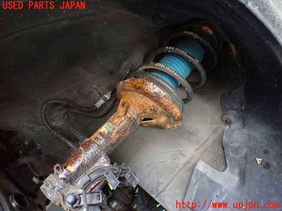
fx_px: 244
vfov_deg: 46.8
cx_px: 141
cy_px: 106
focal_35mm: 30
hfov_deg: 60.0
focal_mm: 5.4
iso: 800
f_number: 2.3
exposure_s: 1/60
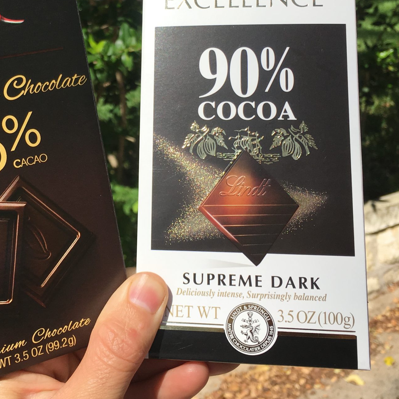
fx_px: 665
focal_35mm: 51
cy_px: 110
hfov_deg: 33.0
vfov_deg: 32.9
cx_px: 117
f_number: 2.2
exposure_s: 1/1709
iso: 25
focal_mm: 4.15
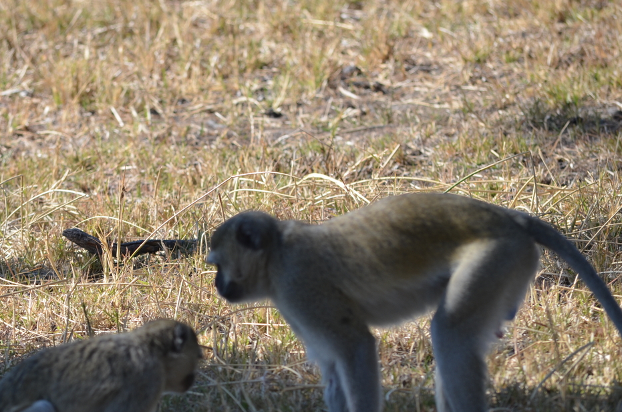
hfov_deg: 4.8
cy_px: 277
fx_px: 7467
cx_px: 224
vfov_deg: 3.2
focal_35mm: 433
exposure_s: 1/500
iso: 200
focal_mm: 210
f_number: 5.6
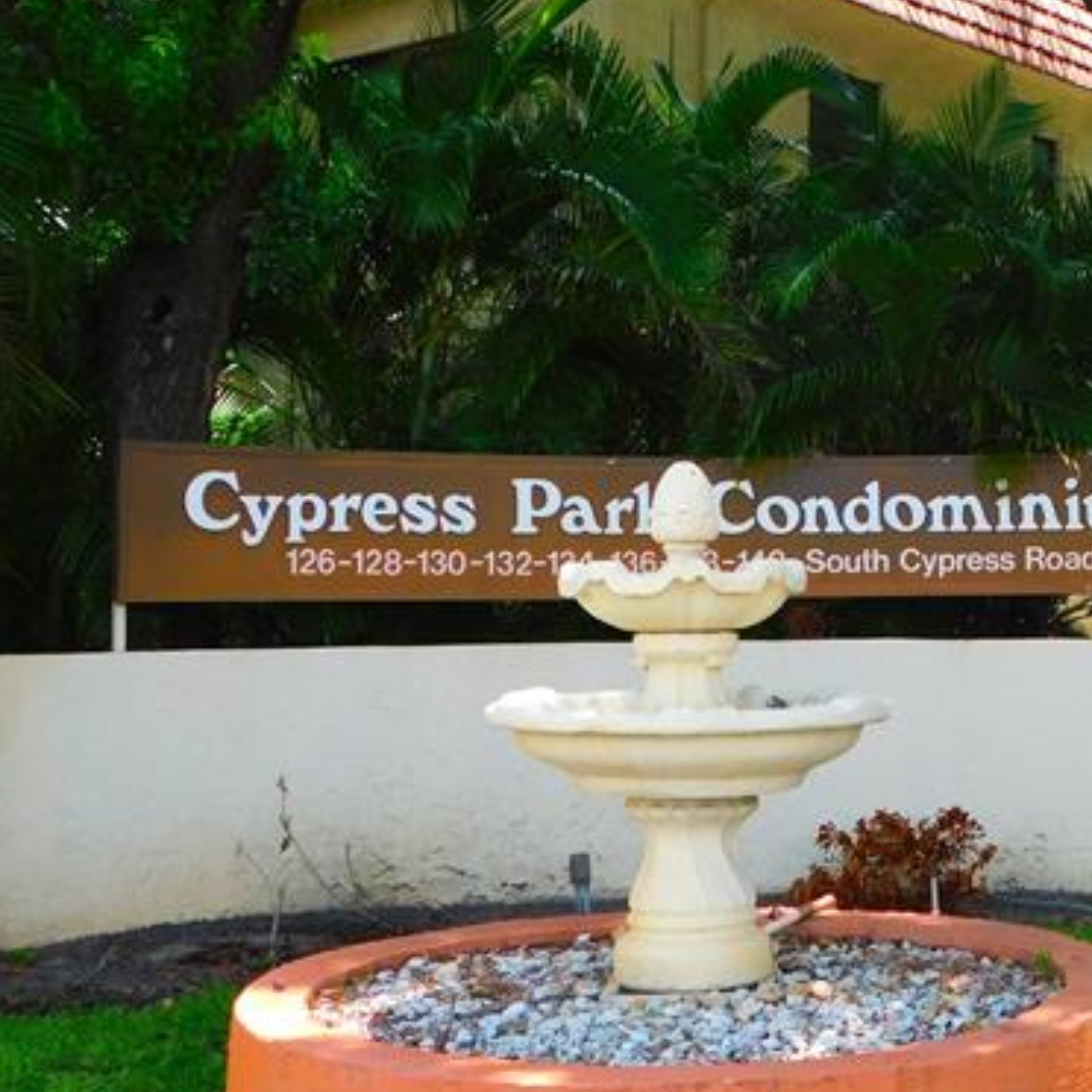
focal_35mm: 57
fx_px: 2034
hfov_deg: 29.0
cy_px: 467
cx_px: 954
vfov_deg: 30.0
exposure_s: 1/320
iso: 125
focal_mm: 5.3
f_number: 3.2
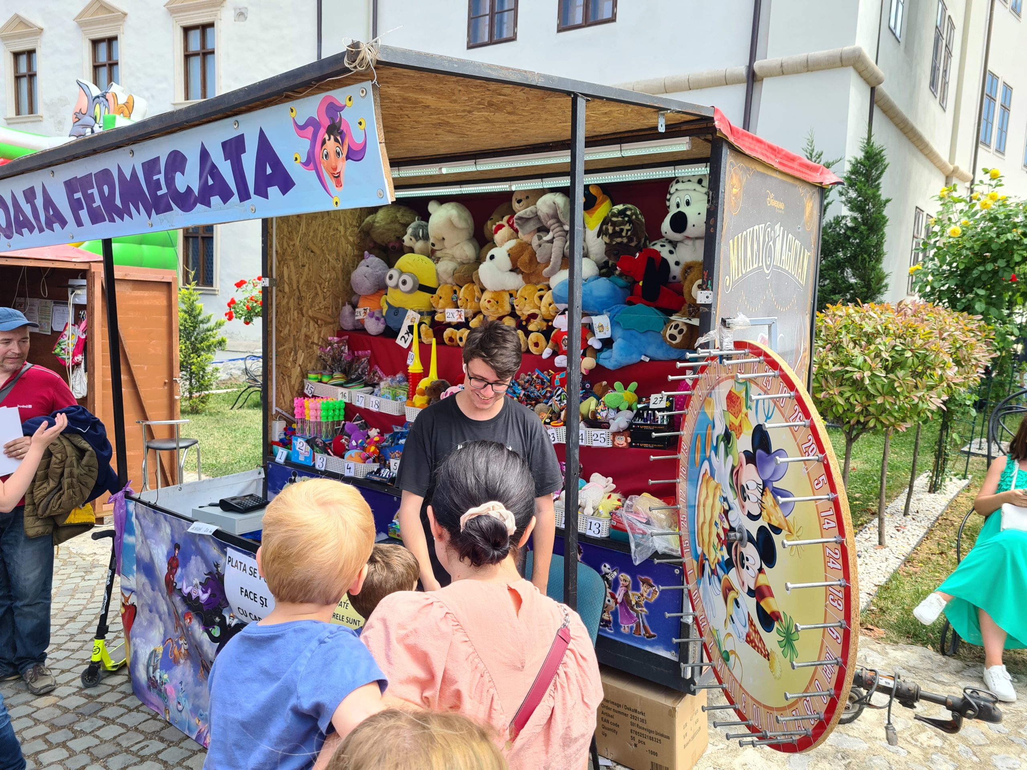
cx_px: 514
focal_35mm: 26
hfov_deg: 67.3
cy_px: 385
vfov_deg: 53.1
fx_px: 771
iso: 50
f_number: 1.8
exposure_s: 1/558
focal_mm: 5.4
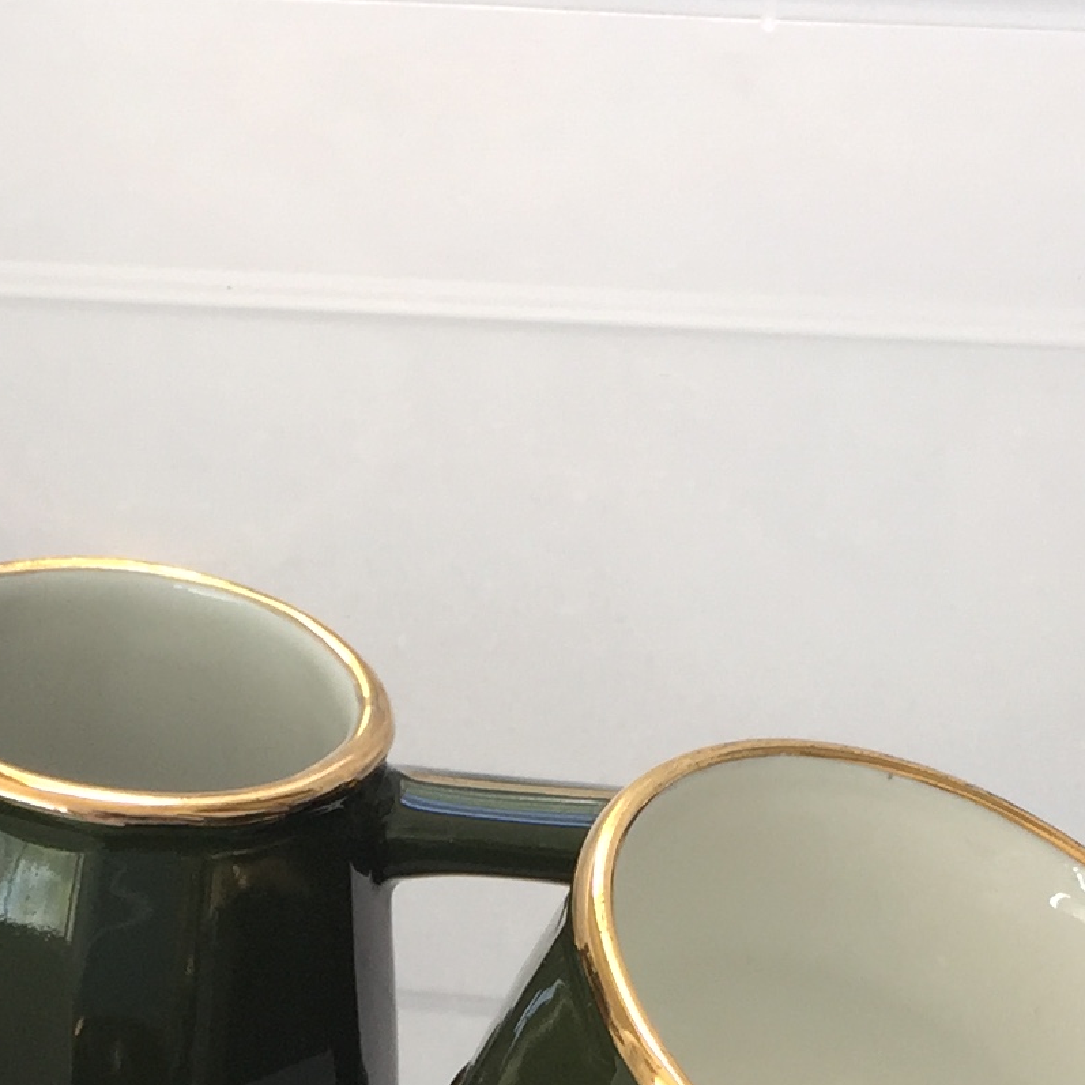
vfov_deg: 15.6
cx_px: 344
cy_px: 1497
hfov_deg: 16.5
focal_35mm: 105
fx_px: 3723
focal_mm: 4.15
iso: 32
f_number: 2.2
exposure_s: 1/50
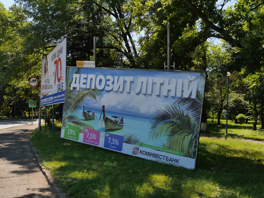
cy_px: 99
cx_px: 132
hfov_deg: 49.0
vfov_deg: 37.7
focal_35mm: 38
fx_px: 290
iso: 200
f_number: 7.1
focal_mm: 19
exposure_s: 1/400
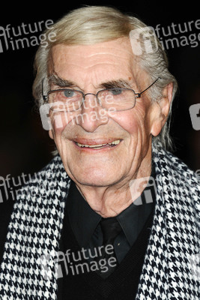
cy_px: 150
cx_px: 100
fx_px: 1811
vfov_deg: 9.5
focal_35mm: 218
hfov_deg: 6.3
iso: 320
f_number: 4.5
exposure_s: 1/200
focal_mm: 145
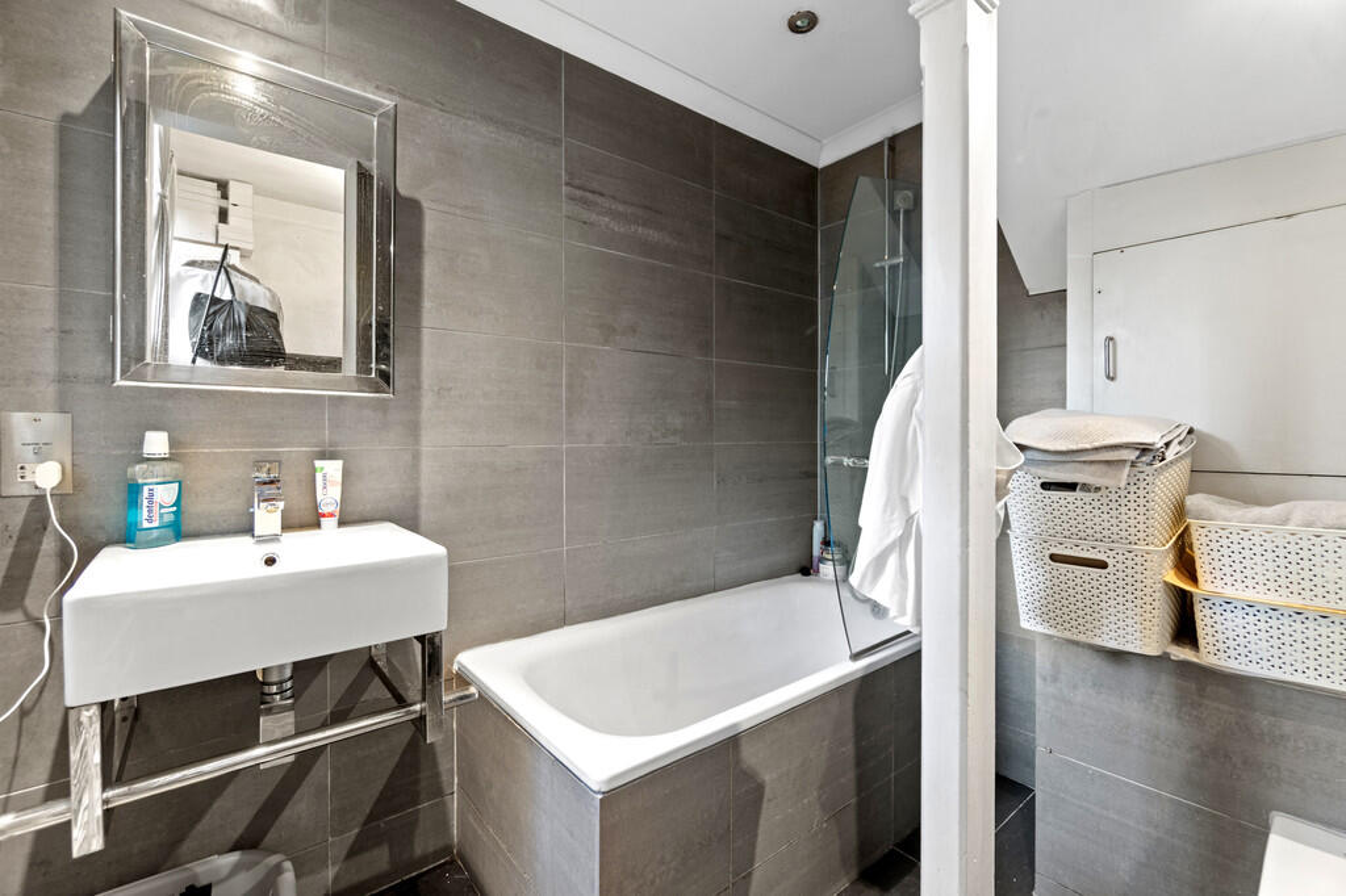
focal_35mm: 15
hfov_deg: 100.4
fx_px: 561
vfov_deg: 77.3
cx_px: 673
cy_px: 448
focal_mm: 10
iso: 100
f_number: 4
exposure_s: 1/1.25
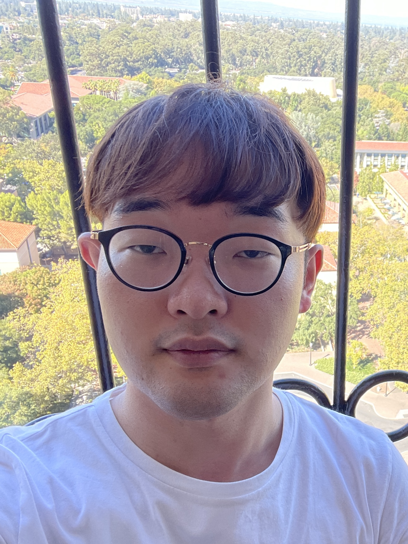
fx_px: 361
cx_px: 204
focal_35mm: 23
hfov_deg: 58.9
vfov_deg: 73.9
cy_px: 272
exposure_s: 1/122
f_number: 2.2
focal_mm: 2.71
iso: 32
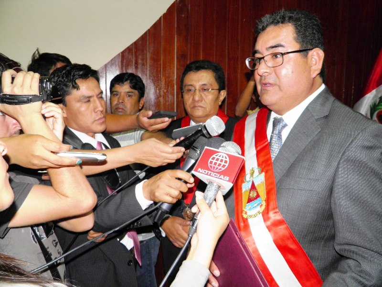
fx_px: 309
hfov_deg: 63.4
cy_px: 144
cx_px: 191
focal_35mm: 28
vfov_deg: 49.7
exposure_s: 1/30
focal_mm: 4.9
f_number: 2.8
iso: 100
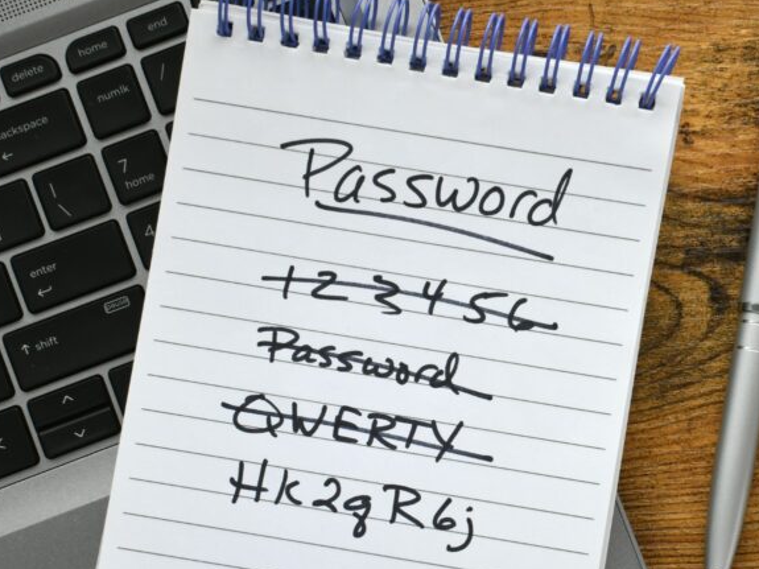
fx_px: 1970
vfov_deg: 16.4
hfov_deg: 21.8
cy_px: 413
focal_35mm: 90
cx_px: 405
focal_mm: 35
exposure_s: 1/25
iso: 200
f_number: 9
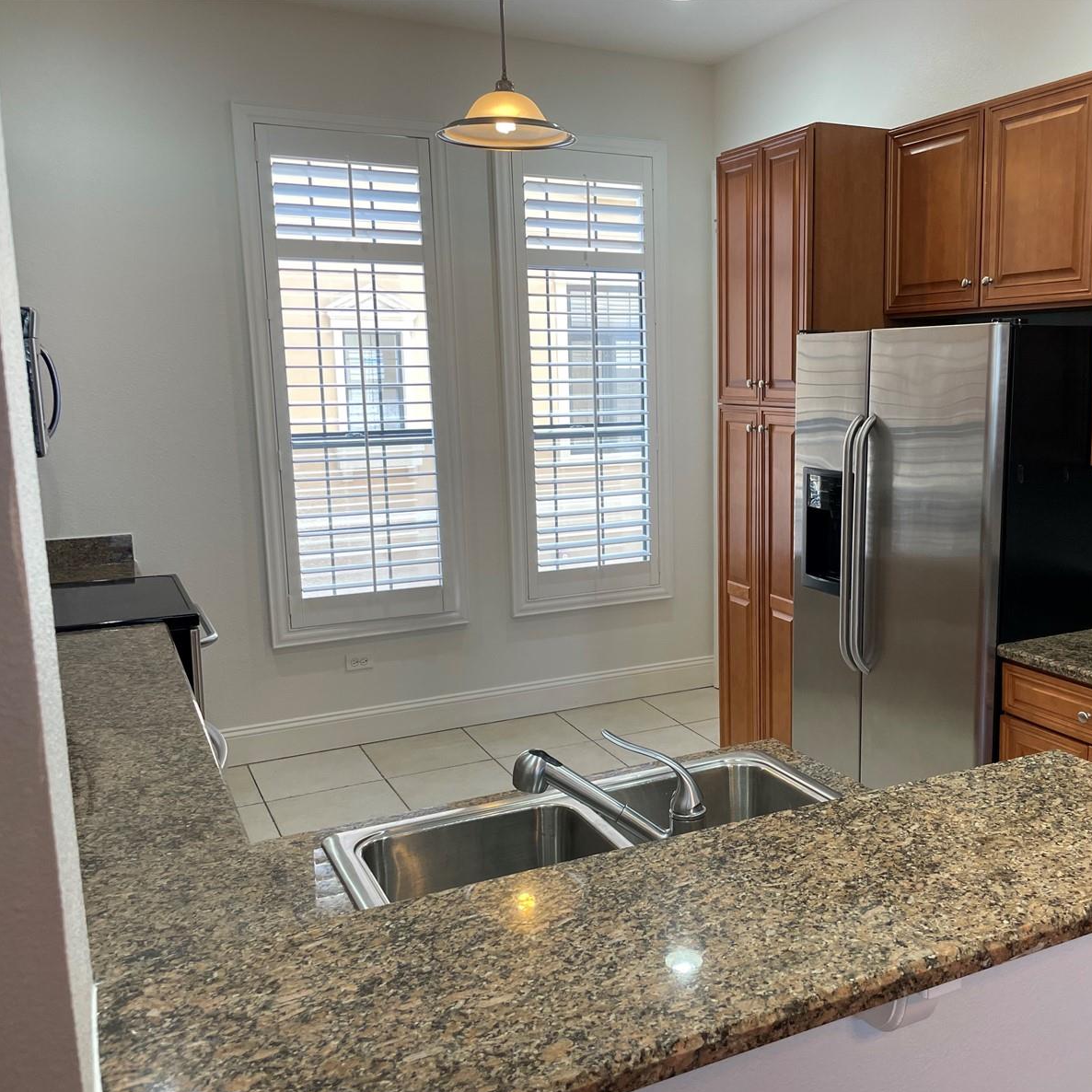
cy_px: 550
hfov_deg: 51.9
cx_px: 691
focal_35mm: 31
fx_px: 1106
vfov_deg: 52.5
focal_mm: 4.2
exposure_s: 1/120
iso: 100
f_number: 1.6
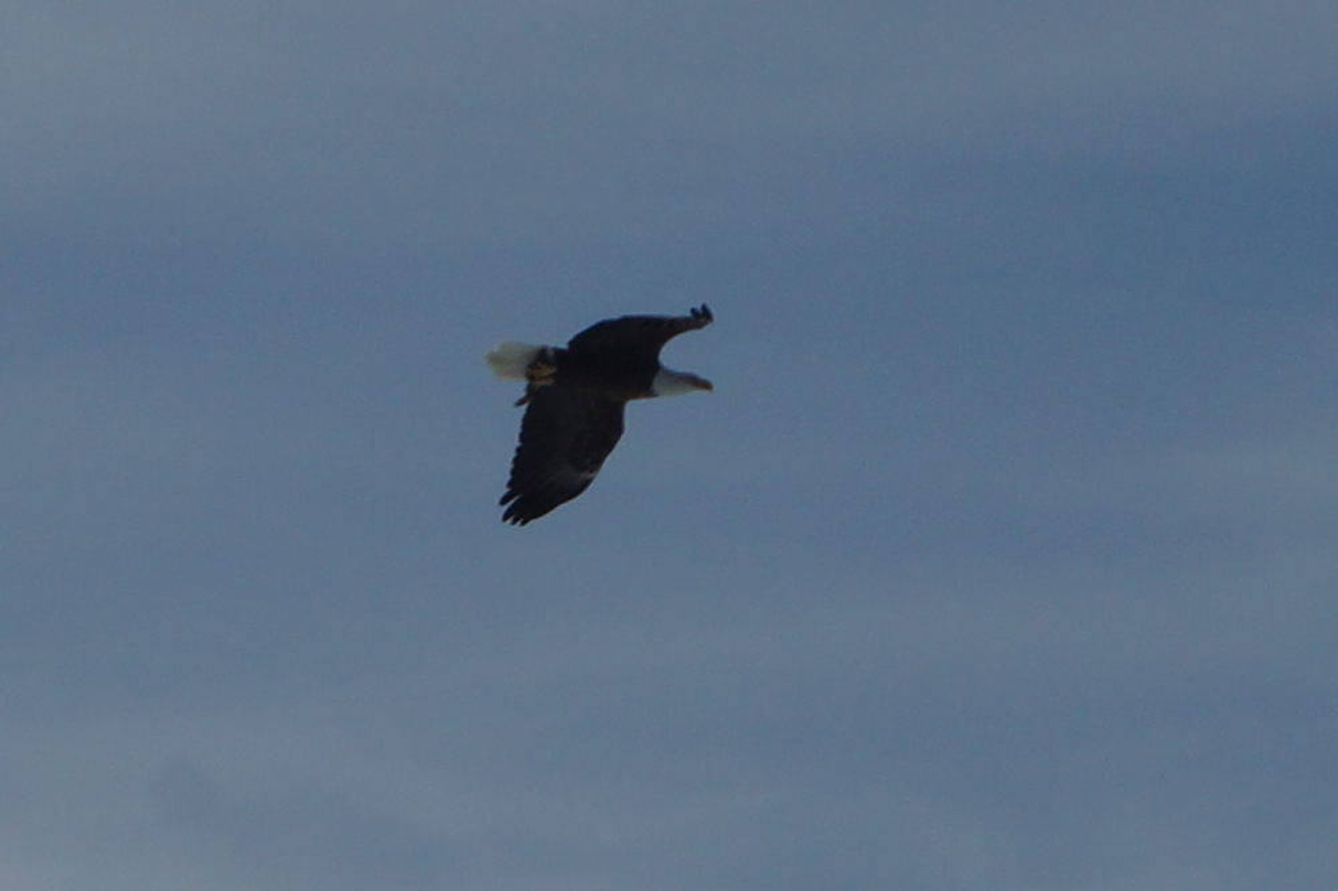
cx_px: 669
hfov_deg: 15.2
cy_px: 446
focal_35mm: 135
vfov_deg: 10.2
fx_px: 5016
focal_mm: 90
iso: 100
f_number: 13
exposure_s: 1/320
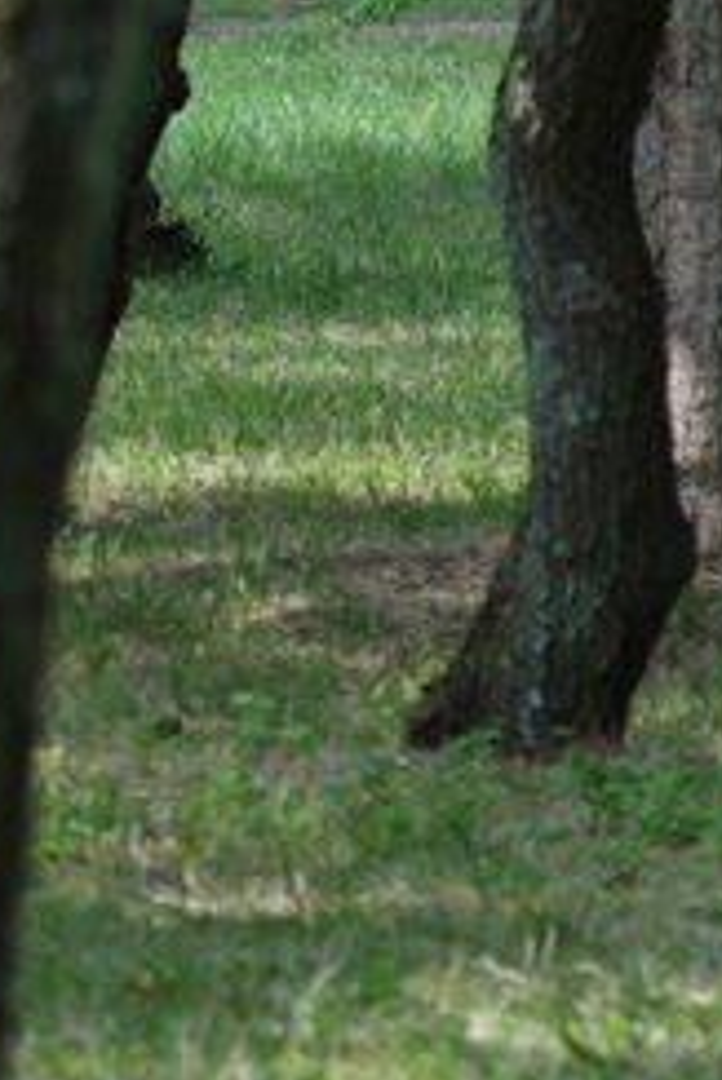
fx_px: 13187
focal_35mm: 439
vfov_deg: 4.7
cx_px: -846
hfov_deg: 3.1
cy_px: -31
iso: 100
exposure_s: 1/125
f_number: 3.5
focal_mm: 70
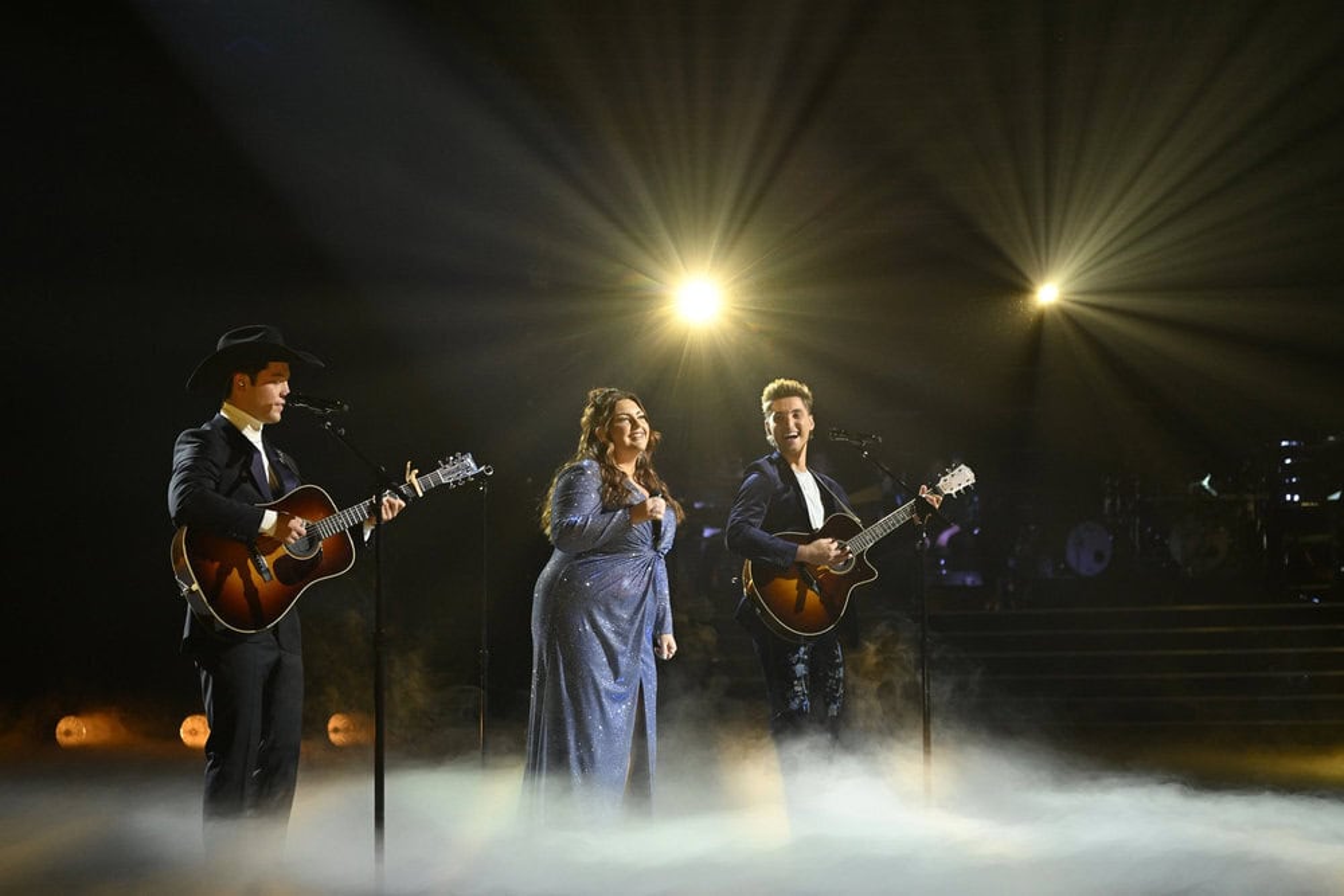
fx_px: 2614
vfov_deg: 19.5
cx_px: 672
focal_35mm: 70
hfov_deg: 28.8
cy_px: 448
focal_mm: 70
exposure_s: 1/125
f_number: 2.8
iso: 2500
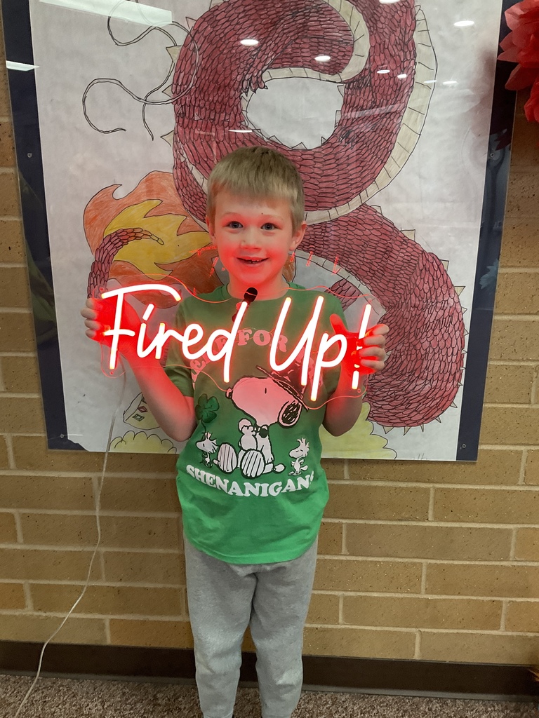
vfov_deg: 61.7
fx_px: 602
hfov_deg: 48.2
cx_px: 270
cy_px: 359
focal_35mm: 29
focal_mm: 3
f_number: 1.8
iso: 160
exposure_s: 1/60
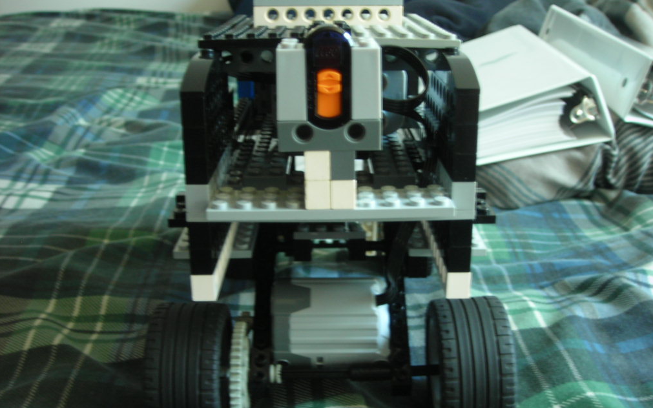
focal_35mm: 44
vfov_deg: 29.2
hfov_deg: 45.3
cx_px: 329
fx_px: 783
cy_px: 218
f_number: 3.3
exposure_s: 1/3.9
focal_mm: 6.8
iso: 53
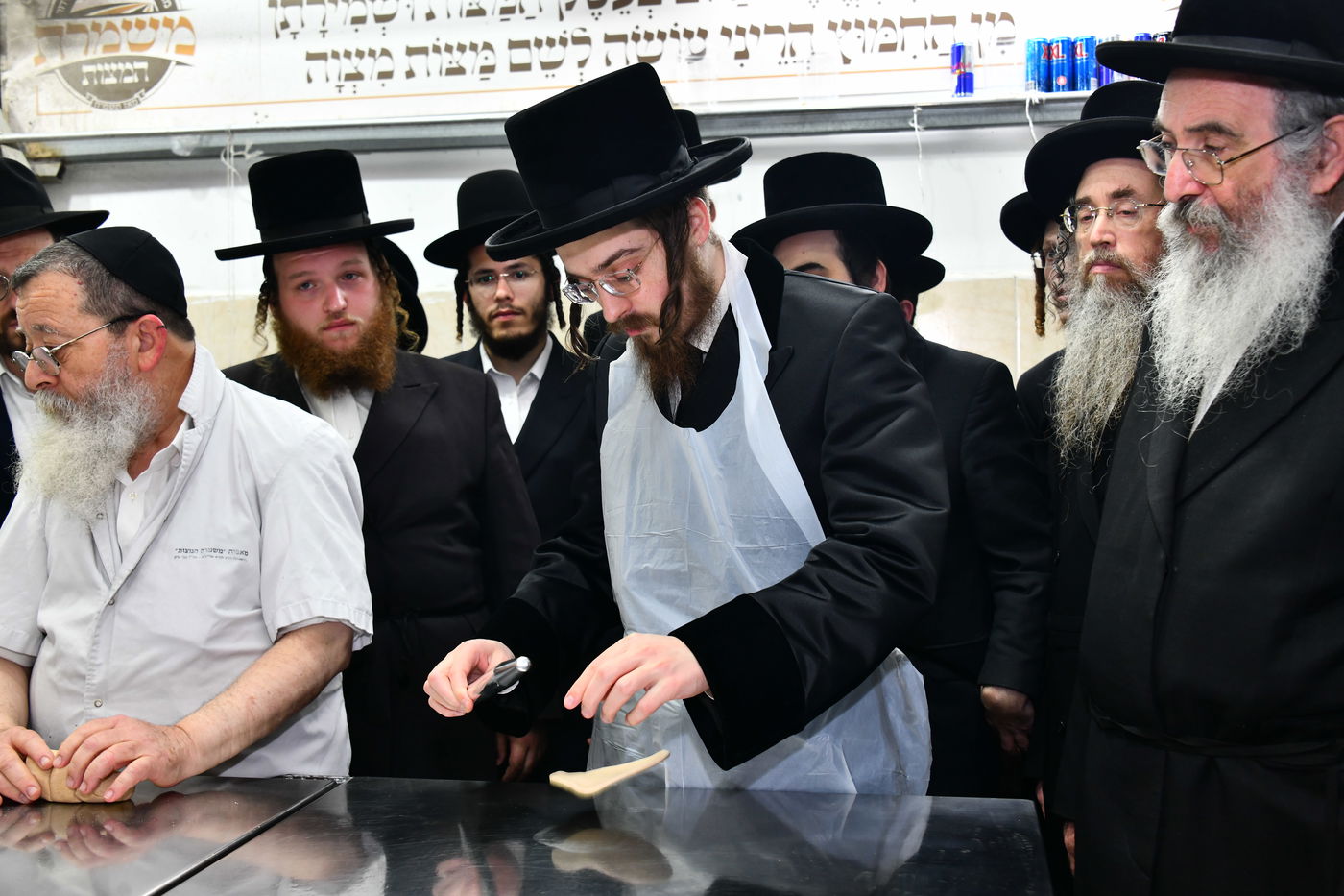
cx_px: 672
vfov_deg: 35.0
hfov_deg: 50.7
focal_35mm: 38
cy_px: 448
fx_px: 1418
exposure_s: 1/125
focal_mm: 38
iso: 640
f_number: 5.6
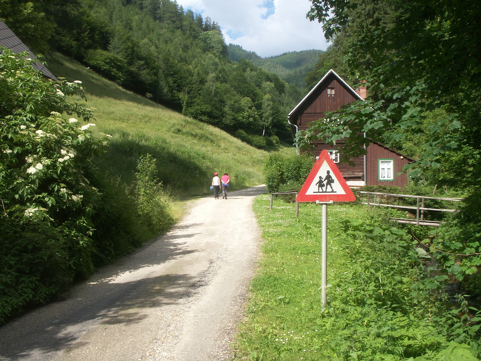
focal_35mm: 37
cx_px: 240
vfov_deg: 38.7
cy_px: 180
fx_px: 514
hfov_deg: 50.1
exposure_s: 1/125
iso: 50
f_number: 7.1
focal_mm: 7.7
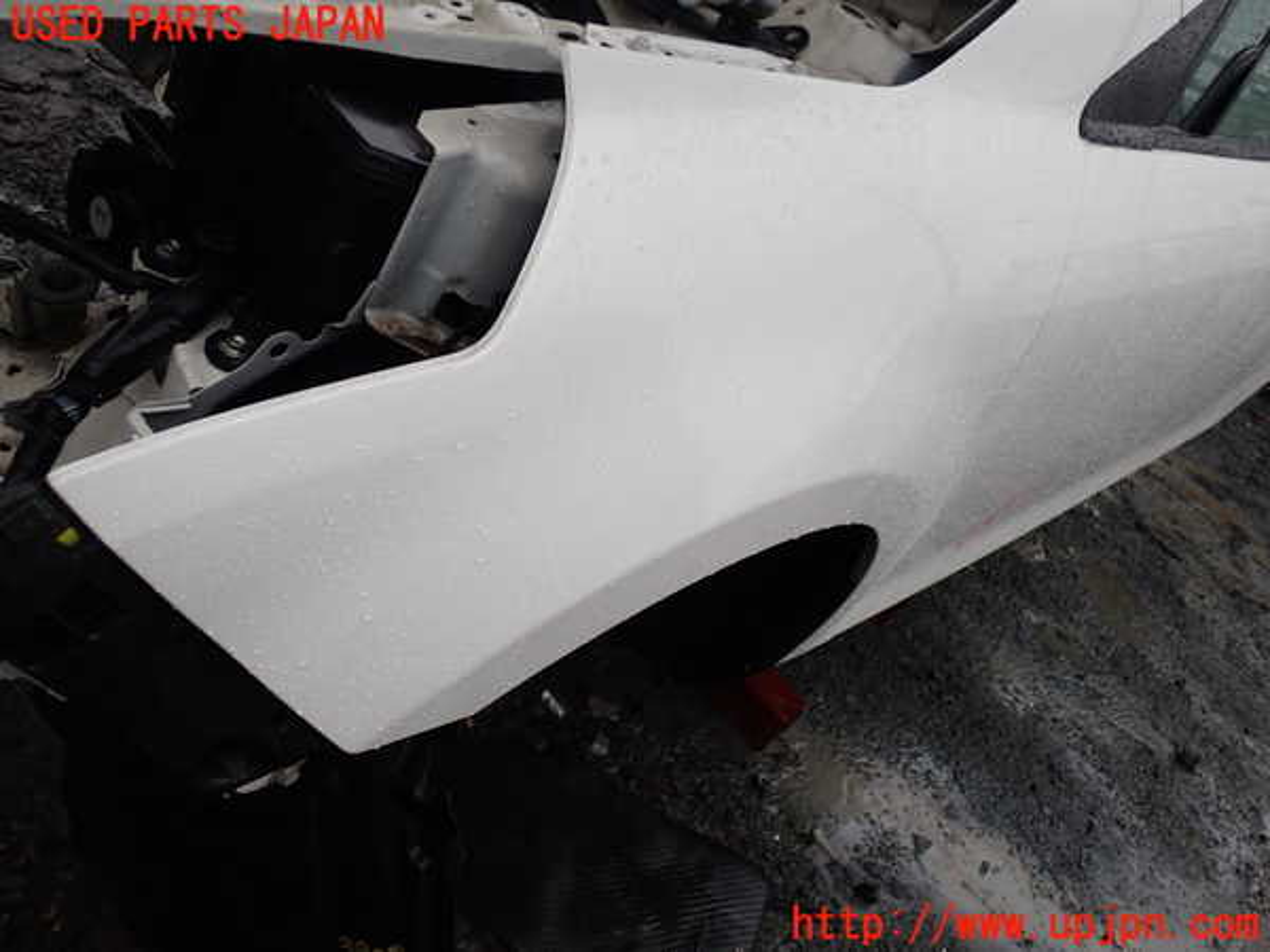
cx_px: 635
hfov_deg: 60.0
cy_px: 476
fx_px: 1101
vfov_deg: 46.8
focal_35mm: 30
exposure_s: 1/100
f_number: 2.3
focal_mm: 5.4
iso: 100
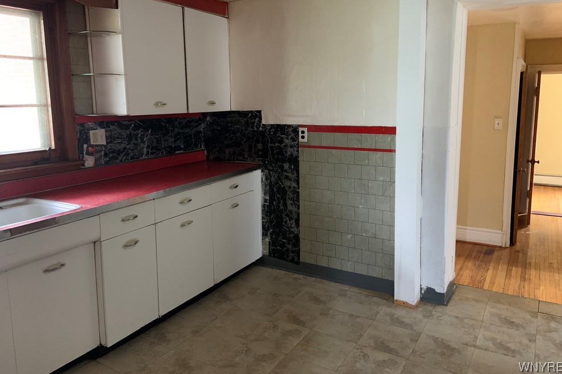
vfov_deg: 46.3
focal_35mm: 28
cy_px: 162
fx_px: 437
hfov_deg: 65.5
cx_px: 287
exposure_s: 1/30
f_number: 1.8
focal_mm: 4.25
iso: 500
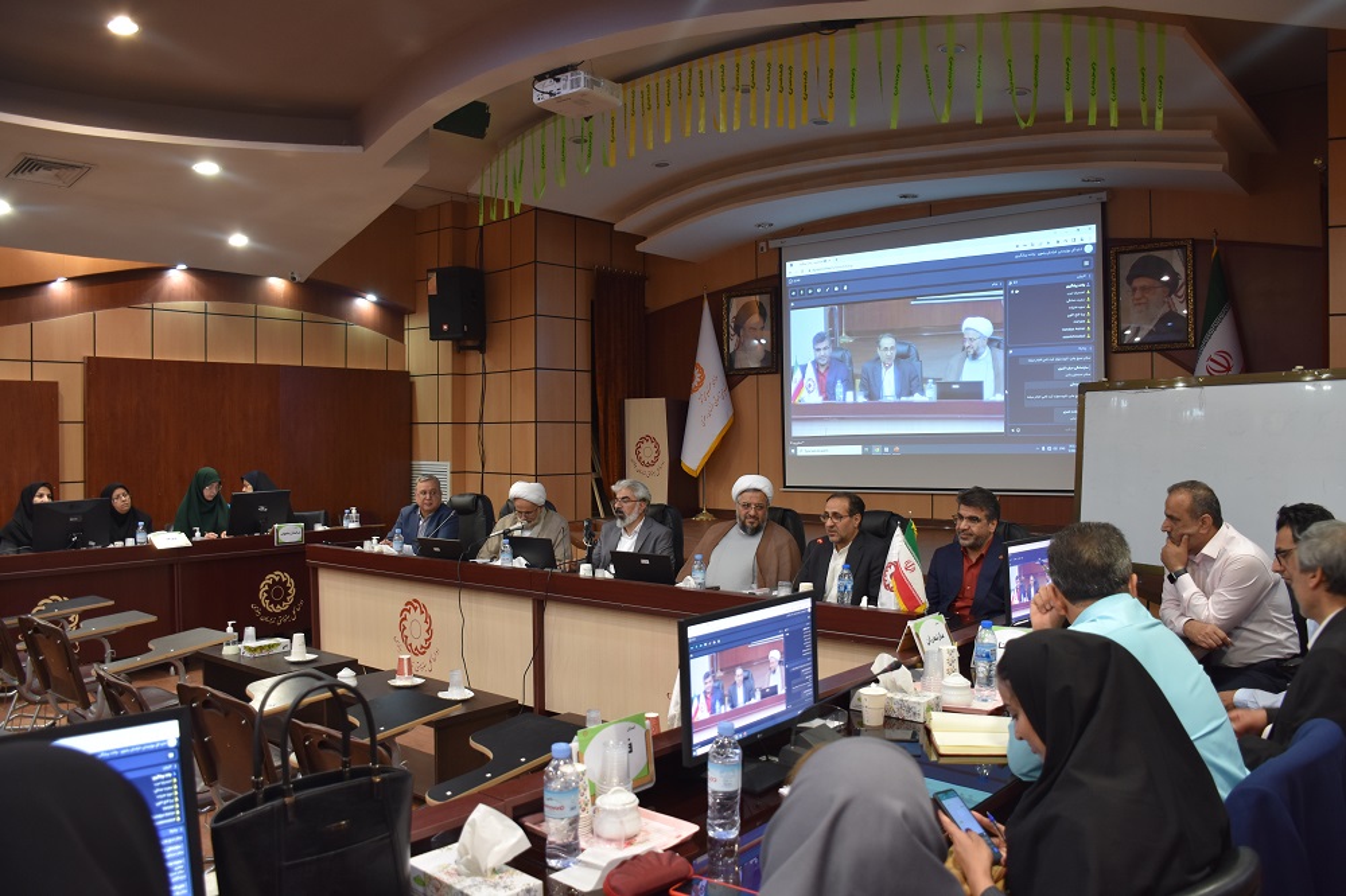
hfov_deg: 67.4
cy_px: 448
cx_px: 673
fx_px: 1009
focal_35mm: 27
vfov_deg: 47.9
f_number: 3.5
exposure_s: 1/25
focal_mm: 18
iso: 500
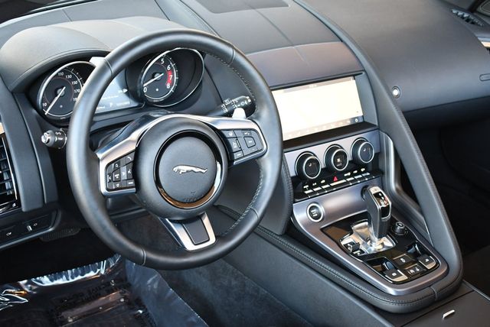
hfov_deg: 39.6
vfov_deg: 27.0
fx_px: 681
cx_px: 245
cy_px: 164
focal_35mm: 50
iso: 1000
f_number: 4
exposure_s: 1/125
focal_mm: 25
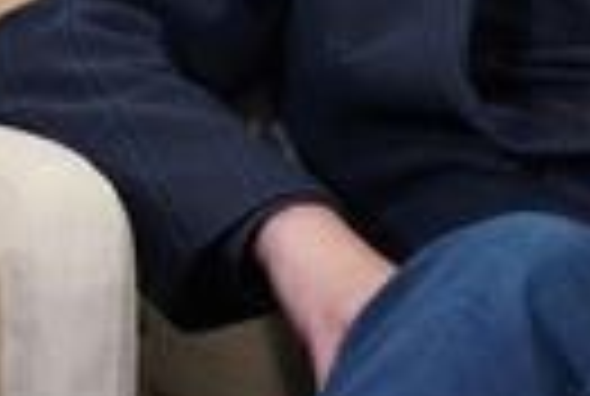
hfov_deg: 4.7
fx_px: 7145
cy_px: -79
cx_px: 761
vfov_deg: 3.2
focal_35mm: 435
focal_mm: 104
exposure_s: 1/125
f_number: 4
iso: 3200
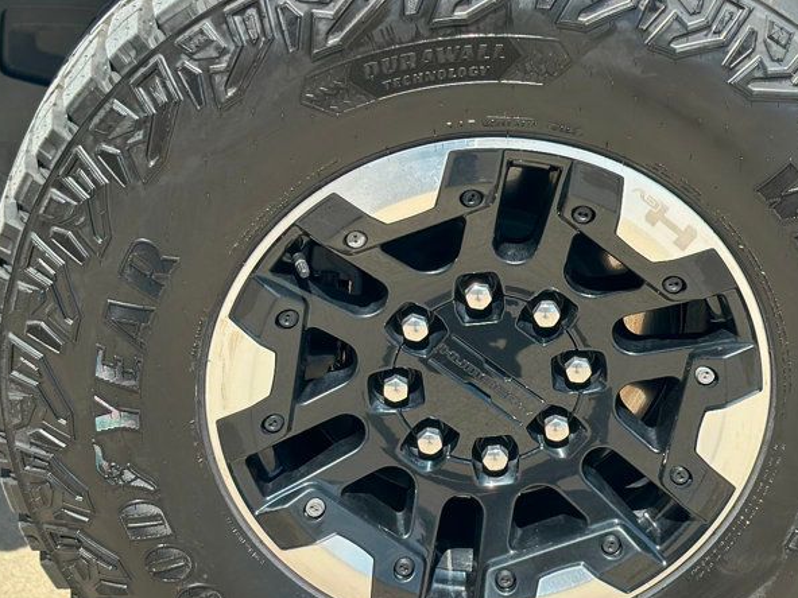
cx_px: 505
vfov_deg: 17.7
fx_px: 1913
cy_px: 399
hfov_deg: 23.5
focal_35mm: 83
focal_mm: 6.86
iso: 80
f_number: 1.78
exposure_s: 1/1953
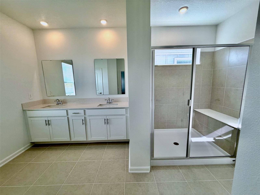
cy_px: 98
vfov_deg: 85.7
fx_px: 105
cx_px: 130
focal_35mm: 14
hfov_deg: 102.1
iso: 64
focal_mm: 2.22
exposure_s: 1/260
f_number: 2.2
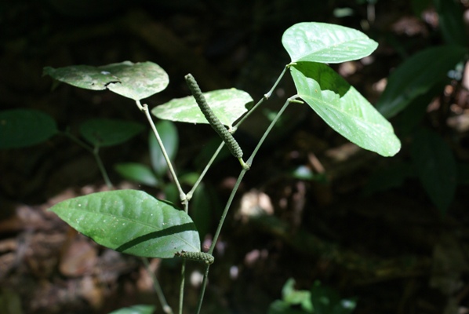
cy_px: 157
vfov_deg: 25.8
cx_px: 234
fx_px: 685
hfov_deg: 37.8
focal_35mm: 52
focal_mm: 35
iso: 250
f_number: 5.6
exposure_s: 1/60
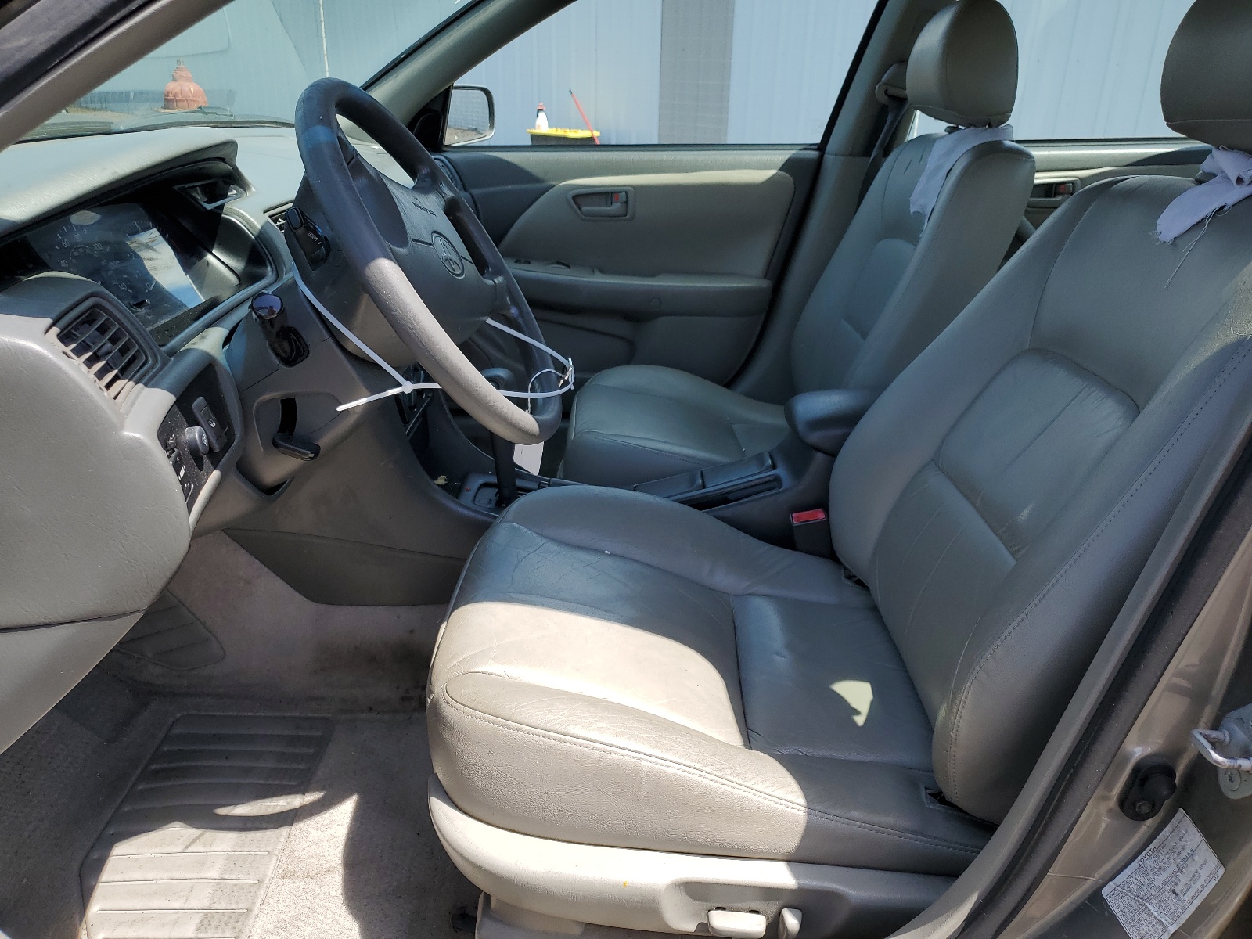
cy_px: 470
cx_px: 626
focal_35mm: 26
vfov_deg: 53.1
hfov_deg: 67.3
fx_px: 940
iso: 50
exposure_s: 1/1250
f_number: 1.5
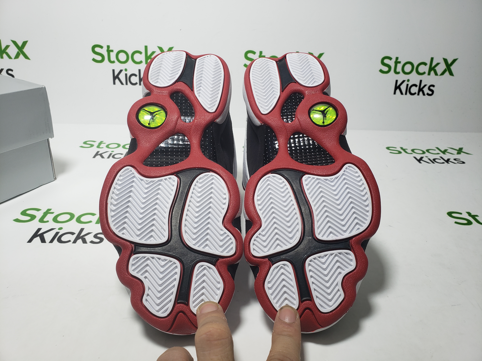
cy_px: 180
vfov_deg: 53.1
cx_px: 241
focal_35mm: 26
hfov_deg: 67.3
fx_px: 362
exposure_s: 1/173
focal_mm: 4.3
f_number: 2.4
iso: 50
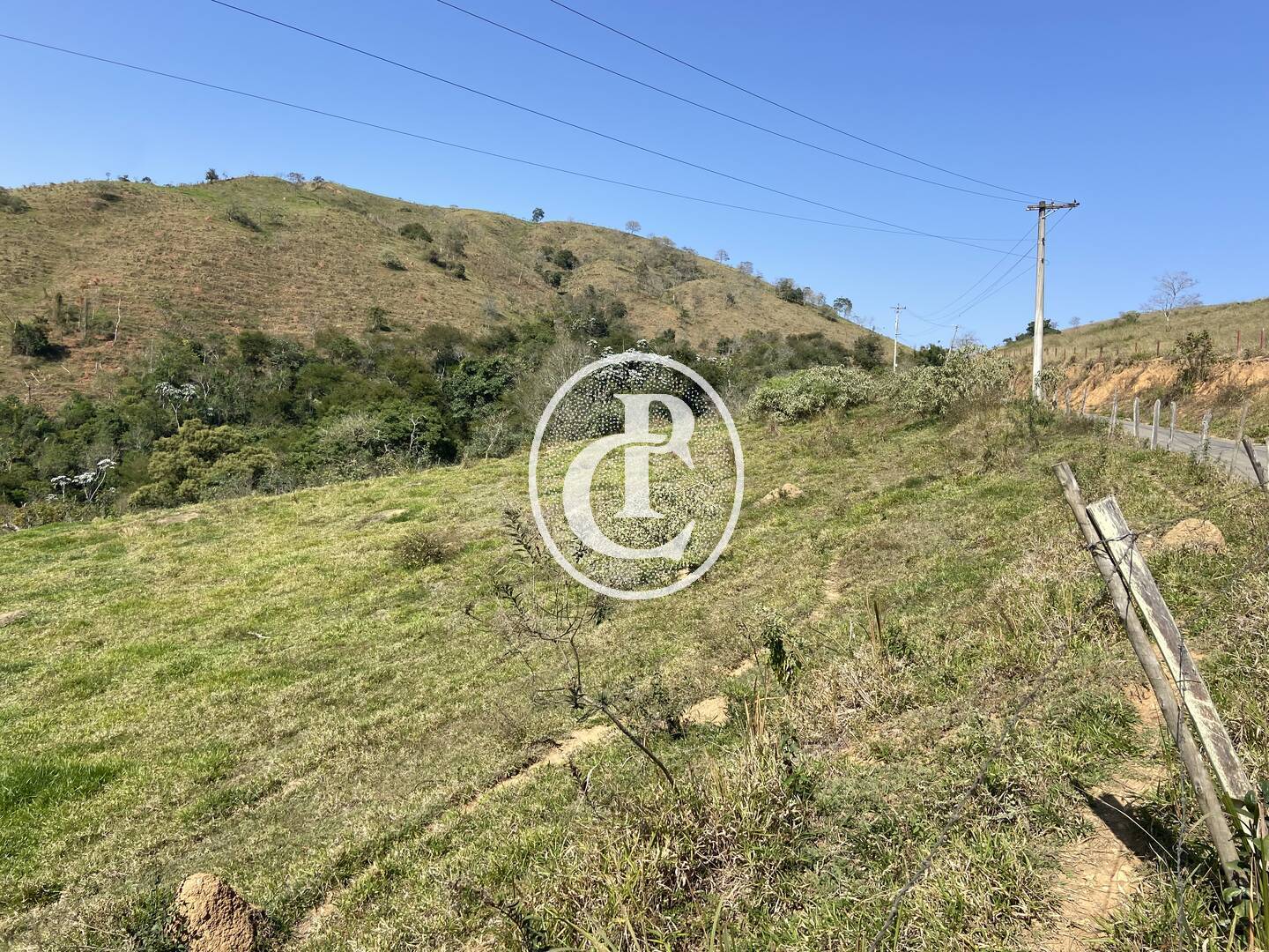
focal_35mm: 26
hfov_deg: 67.3
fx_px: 953
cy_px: 476
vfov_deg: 53.1
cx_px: 634
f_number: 1.8
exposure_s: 1/2066
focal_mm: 4.25
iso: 32
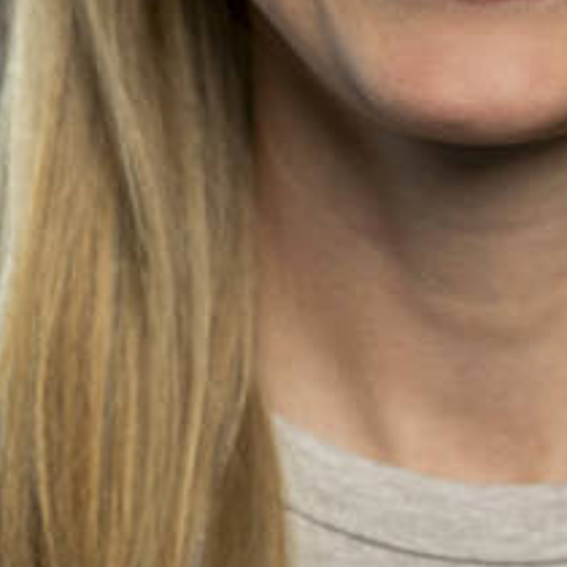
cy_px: -51
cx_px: 471
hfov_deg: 6.4
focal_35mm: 275
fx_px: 5096
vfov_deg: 6.3
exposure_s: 1/160
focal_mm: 85
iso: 400
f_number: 3.5
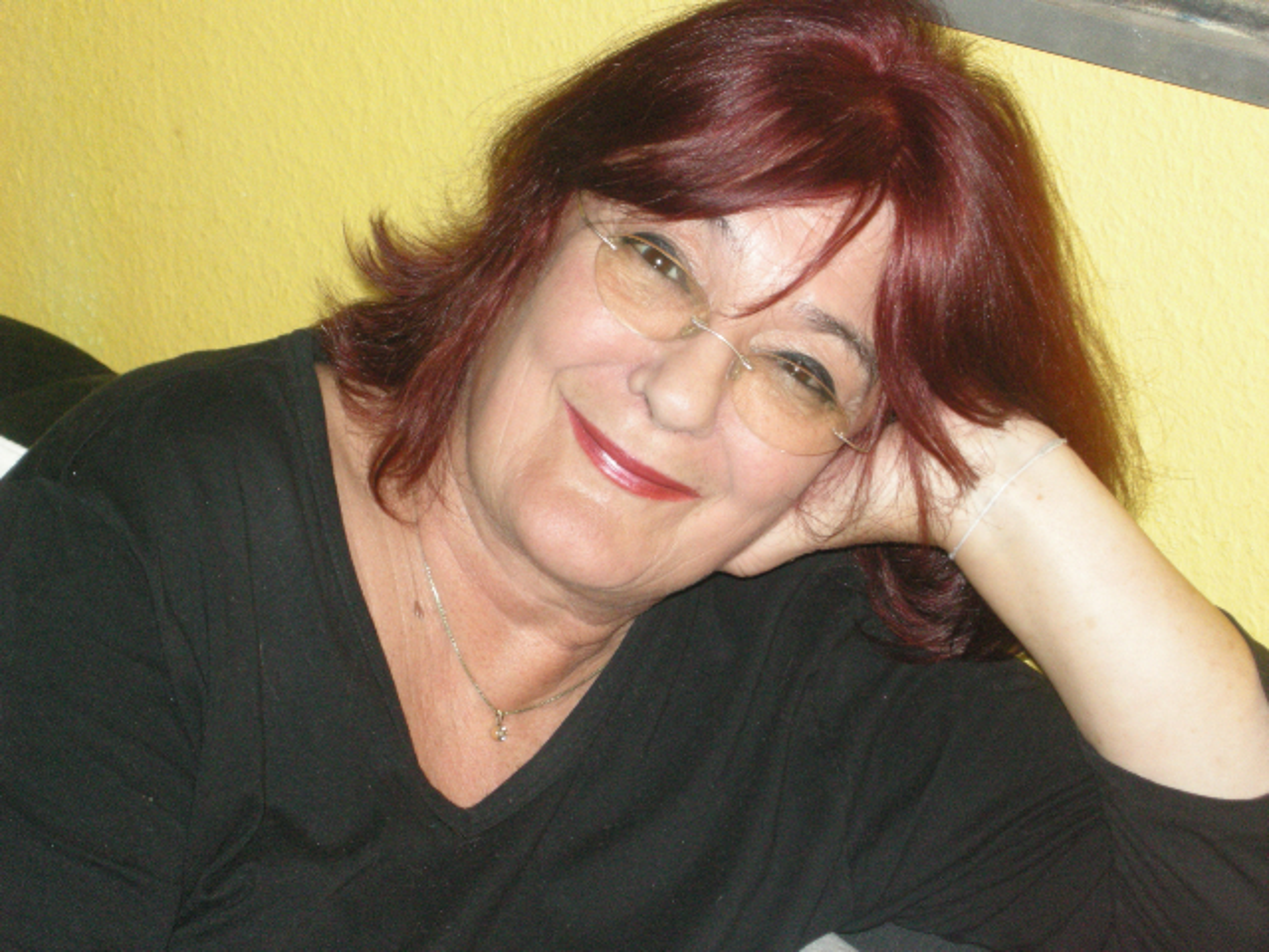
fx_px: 4619
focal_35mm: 126
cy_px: 476
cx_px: 634
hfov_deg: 15.6
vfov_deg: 11.8
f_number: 5.3
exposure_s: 1/60
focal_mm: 26.3
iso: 331
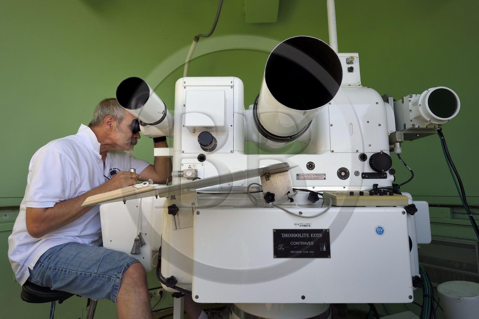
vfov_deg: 67.3
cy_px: 160
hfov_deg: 90.0
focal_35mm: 18
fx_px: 239
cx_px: 240
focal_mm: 18
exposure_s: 1/250
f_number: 9
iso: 200
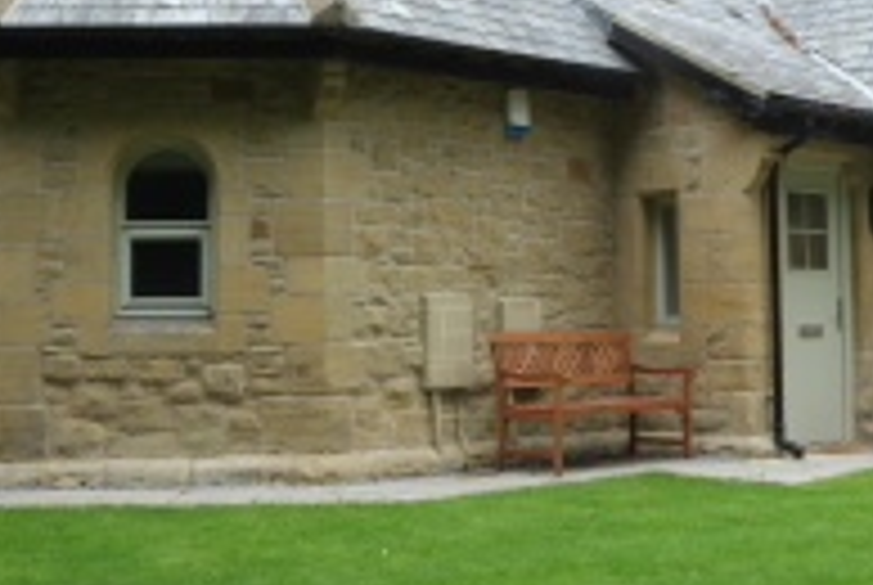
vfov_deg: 18.9
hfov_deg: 28.0
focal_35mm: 72
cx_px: 504
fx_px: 1749
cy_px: 187
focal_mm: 23
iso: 640
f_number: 14
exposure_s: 1/60
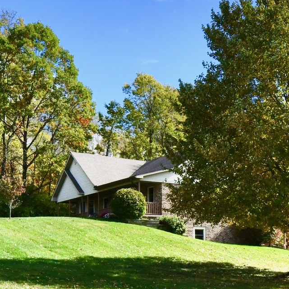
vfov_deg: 28.6
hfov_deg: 28.4
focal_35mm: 57
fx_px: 538
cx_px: 281
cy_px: 272
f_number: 16
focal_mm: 14
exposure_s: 1/800
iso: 640
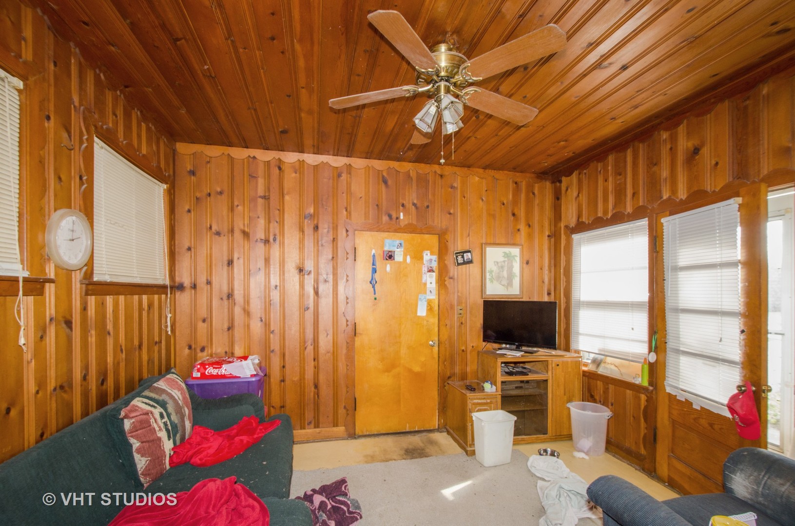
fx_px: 331
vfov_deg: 77.1
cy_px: 263
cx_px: 398
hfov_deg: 100.5
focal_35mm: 15
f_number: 9
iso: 320
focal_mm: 10
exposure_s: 1/8
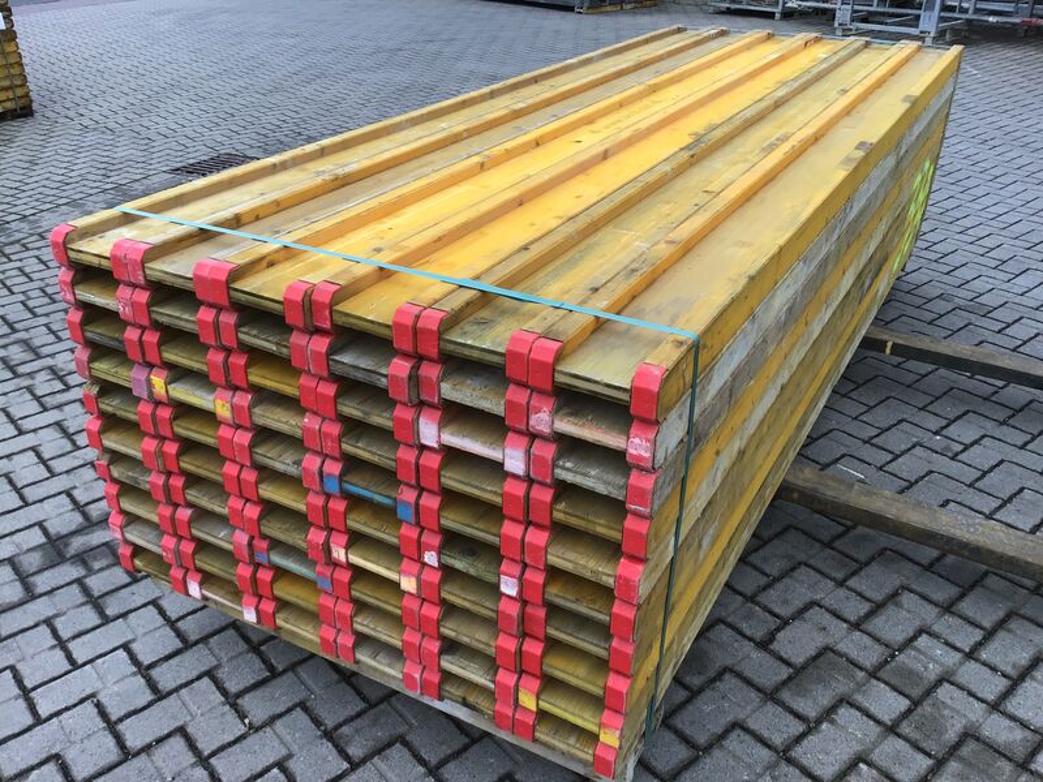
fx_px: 934
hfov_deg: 58.4
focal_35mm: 31
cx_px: 522
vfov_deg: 45.4
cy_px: 391
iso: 32
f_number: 2.4
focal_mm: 3.3
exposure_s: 1/100
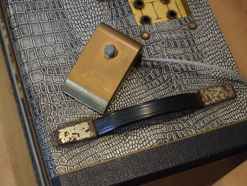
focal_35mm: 66
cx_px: 145
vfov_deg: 22.3
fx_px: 471
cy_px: 83
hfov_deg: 29.3
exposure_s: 1/60
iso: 2800
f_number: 4.5
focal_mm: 34
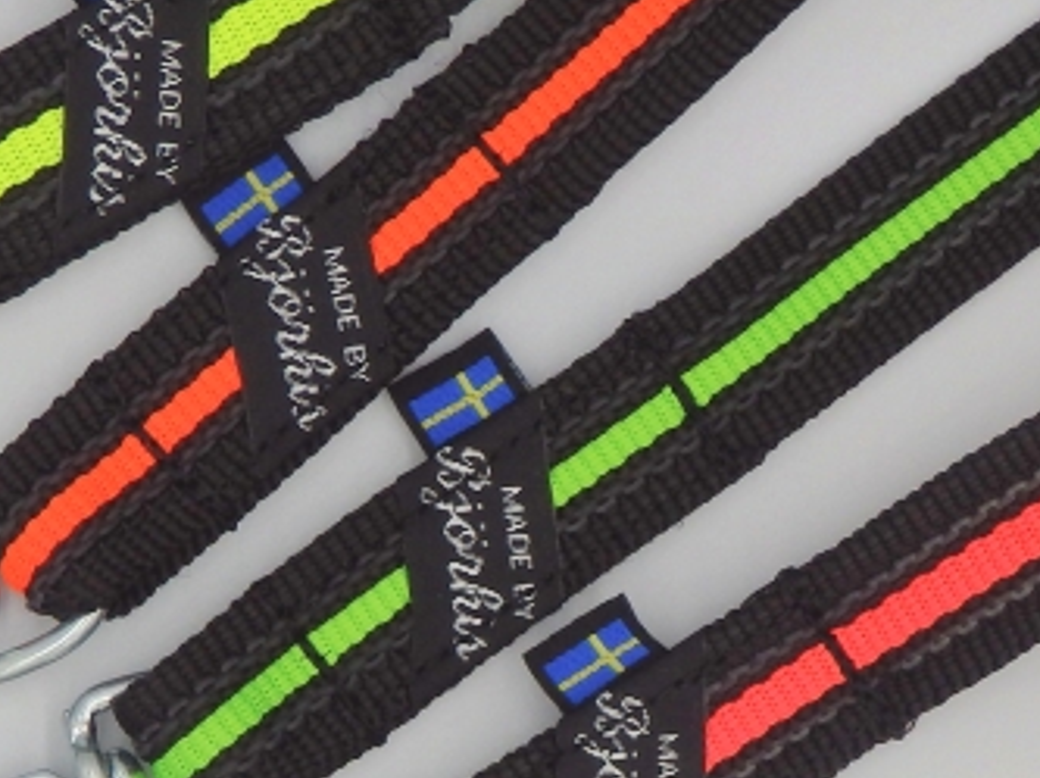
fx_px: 3811
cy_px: 647
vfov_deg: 11.6
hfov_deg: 15.5
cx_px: 372
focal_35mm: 127
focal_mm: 11.9
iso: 125
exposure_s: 1/500
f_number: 4.4
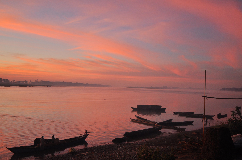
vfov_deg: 36.8
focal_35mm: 36
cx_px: 121
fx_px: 242
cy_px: 80
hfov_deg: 53.2
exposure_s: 1/50
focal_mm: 24
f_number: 4.5
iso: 400
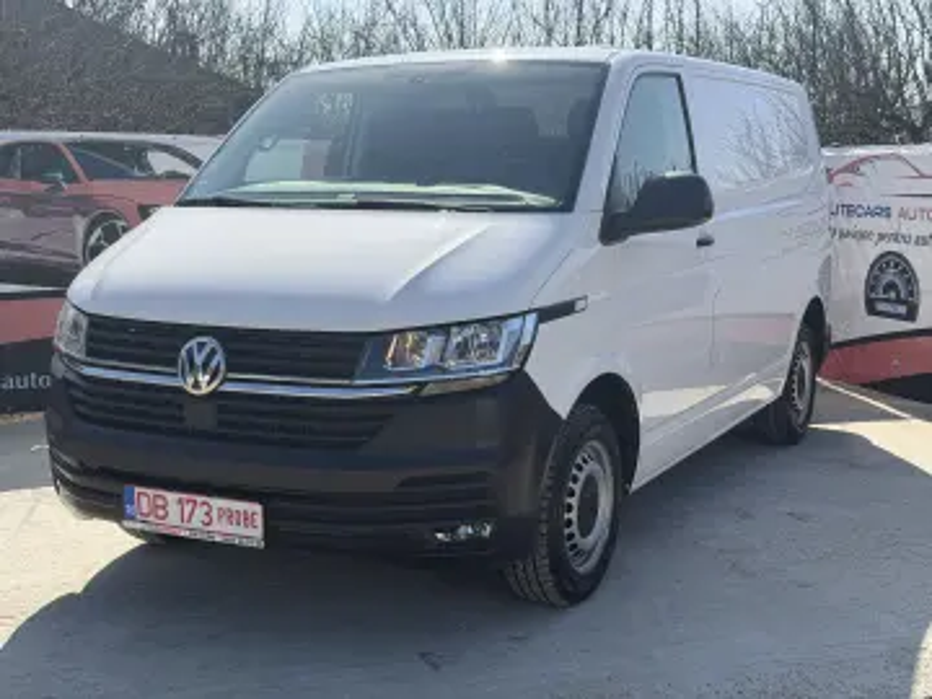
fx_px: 1292
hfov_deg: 39.7
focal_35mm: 48
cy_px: 350
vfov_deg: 30.3
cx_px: 466
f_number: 1.78
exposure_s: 1/4878
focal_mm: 6.76
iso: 80
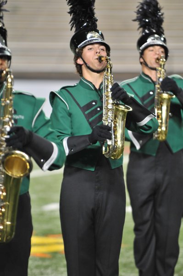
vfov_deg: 6.9
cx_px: 92
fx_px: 2291
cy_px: 138
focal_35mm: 300
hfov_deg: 4.6
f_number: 2.8
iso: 800
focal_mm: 200
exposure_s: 1/160
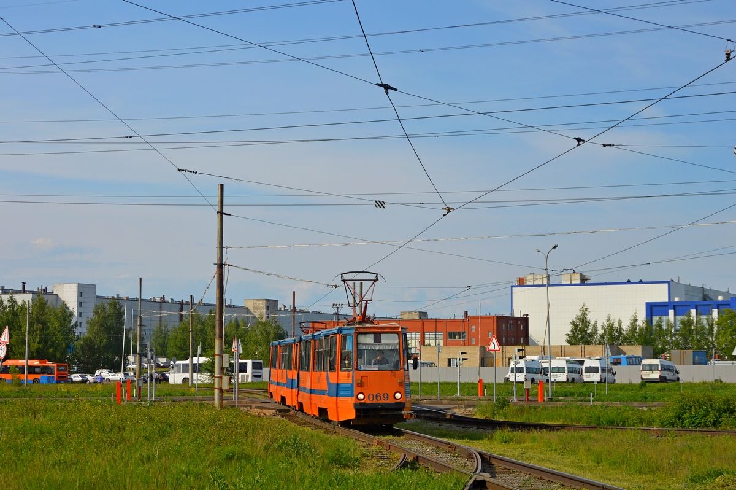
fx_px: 1287
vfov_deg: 21.5
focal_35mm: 63
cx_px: 368
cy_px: 245
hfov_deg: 31.9
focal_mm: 42
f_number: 8
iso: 100
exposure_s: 1/250
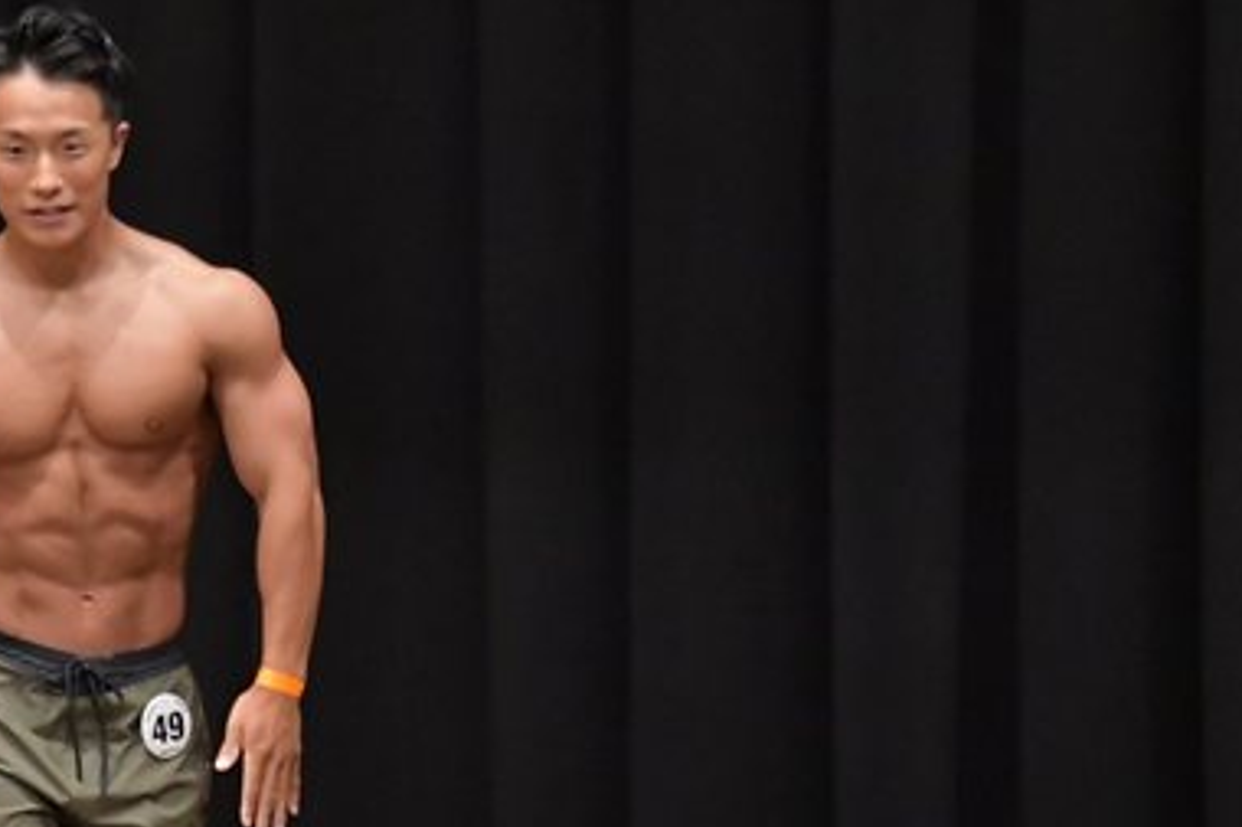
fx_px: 16897
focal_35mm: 490
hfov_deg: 4.2
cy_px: 677
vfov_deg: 2.8
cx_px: 21
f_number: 5.6
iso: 6400
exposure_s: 1/400
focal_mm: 160
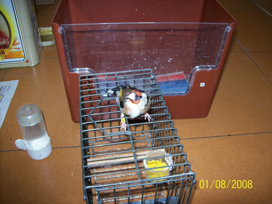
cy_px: 102
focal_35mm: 36
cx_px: 136
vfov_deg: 39.6
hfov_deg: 51.4
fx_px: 283
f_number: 2.7
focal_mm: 6
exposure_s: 1/64
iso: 80
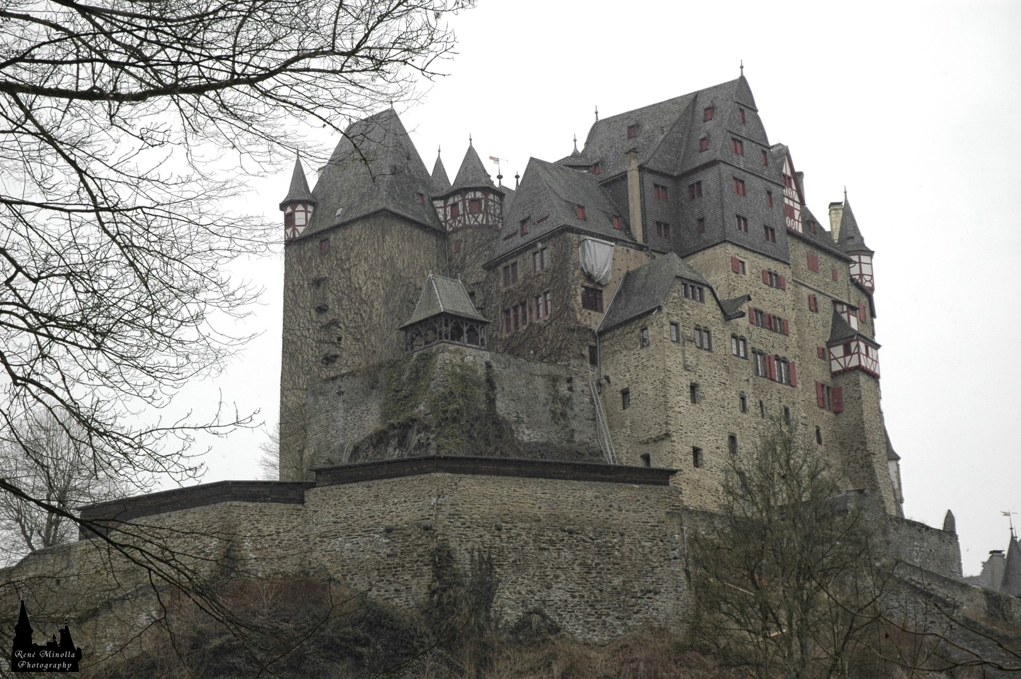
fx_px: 2040
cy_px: 340
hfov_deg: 28.1
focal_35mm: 72
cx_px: 510
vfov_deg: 18.9
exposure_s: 1/160
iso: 200
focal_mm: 48
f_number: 6.3
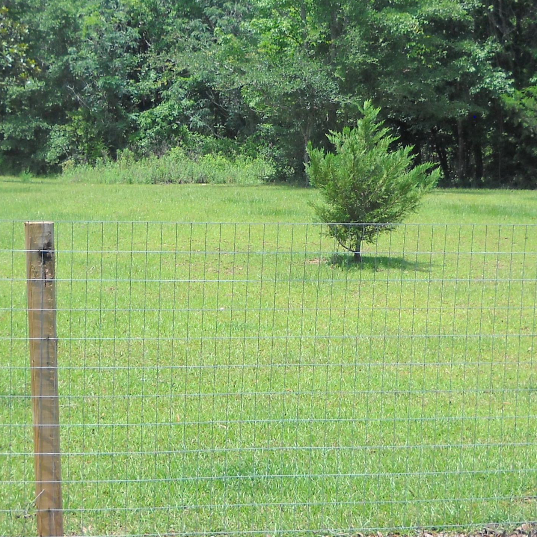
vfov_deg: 22.8
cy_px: 263
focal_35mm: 76
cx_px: 259
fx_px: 1334
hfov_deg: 22.8
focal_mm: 6.72
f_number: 5.5
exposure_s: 1/168
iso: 64
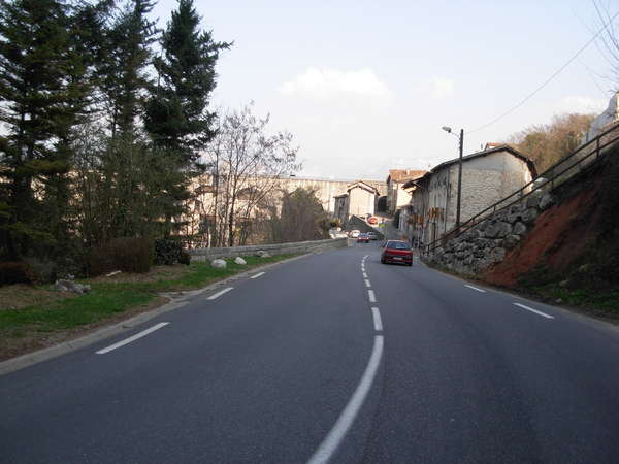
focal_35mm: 38
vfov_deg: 37.7
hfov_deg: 49.0
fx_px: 680
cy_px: 232
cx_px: 310
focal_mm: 6.3
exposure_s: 1/483
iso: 79
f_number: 2.9
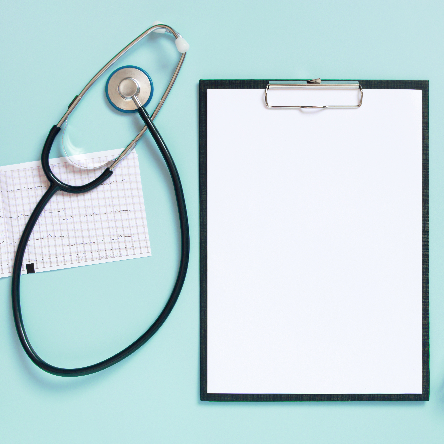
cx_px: 315
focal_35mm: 64
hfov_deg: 26.6
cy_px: 222
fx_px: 929
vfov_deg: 26.9
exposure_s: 2
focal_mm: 50
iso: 50
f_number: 16
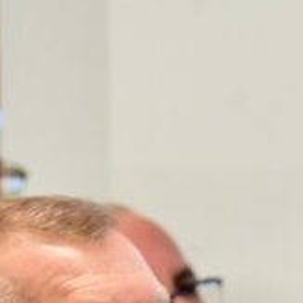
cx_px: 907
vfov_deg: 2.7
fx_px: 6338
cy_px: 587
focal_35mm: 640
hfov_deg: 2.7
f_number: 5.6
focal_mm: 120
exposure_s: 1/125
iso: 2500
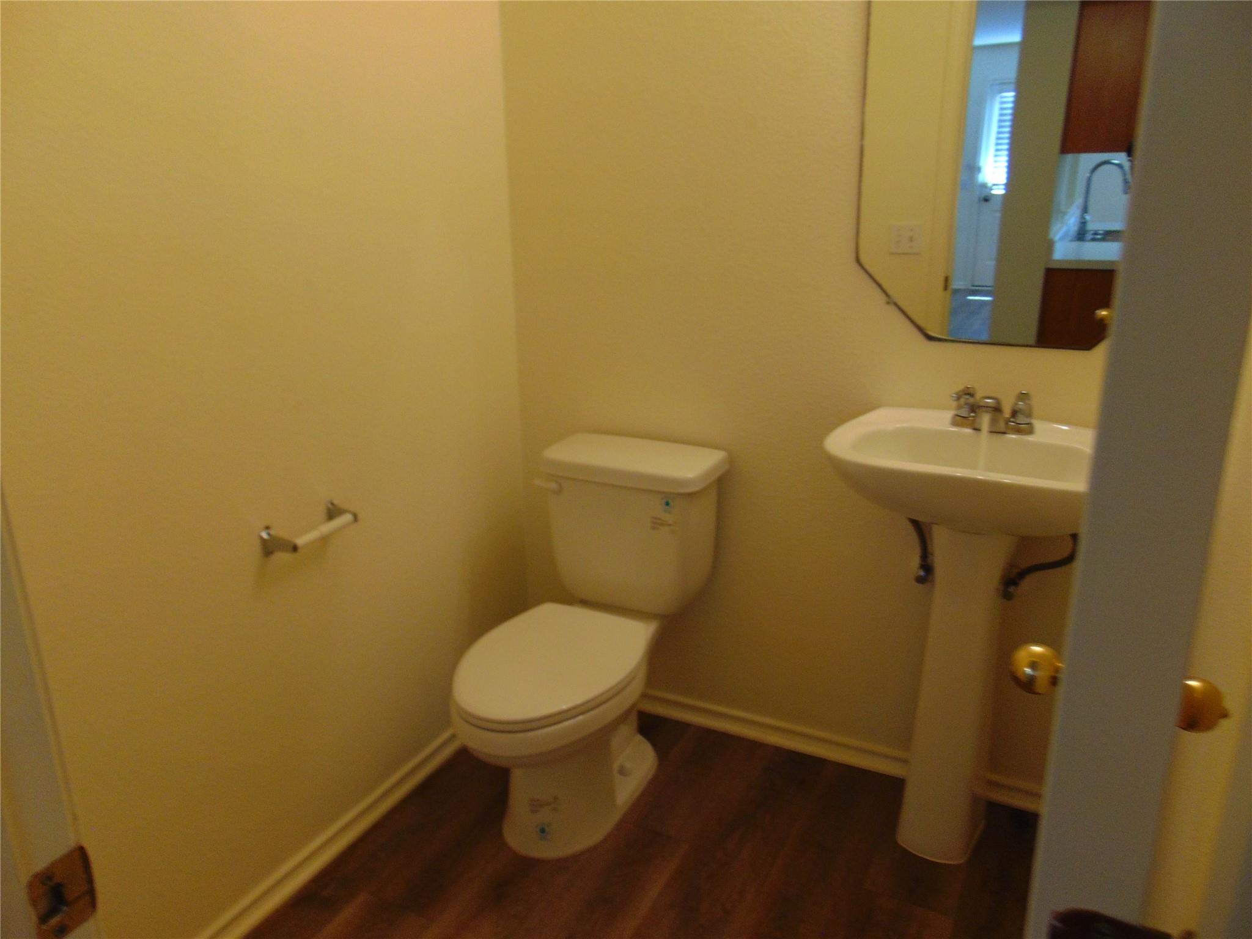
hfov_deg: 69.4
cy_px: 470
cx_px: 626
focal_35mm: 25
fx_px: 904
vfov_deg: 54.9
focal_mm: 4.5
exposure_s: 1/30
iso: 100
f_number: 3
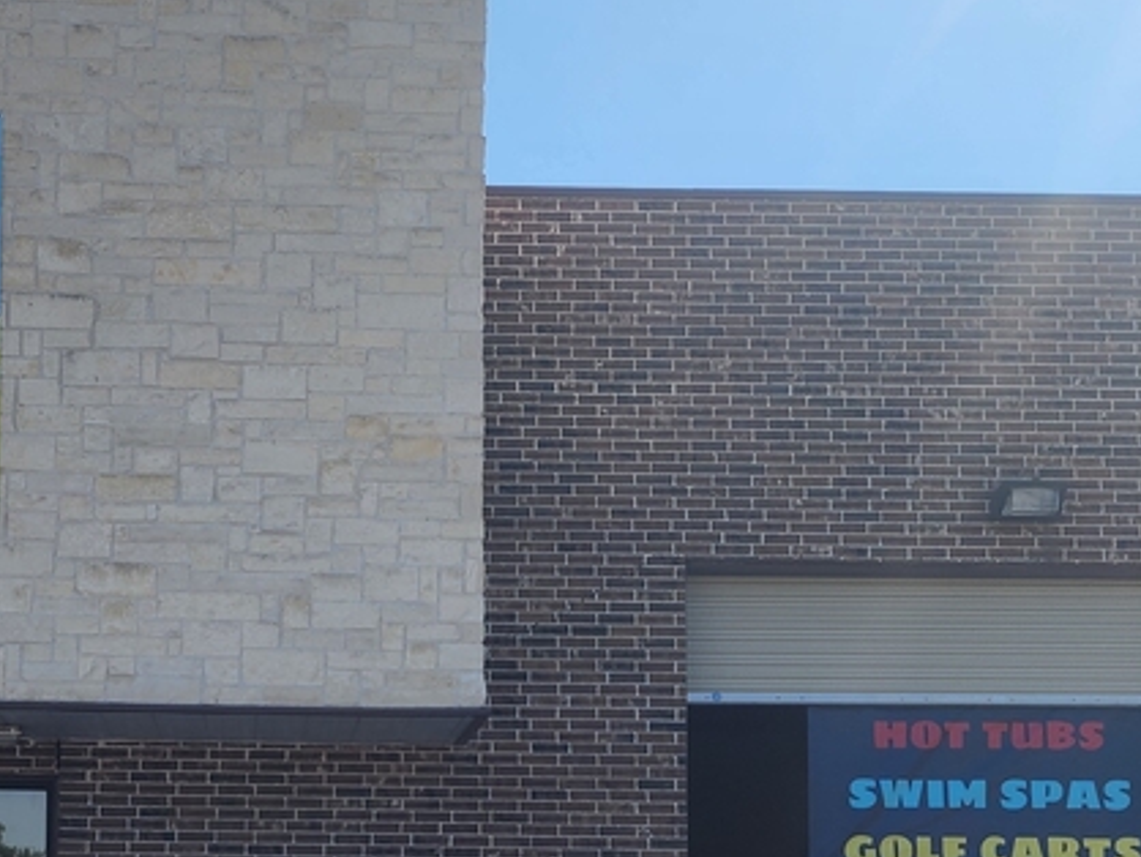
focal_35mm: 66
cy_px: 753
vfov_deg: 21.8
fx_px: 2177
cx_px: 295
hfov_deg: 29.0
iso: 12
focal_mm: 6.4
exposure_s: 1/1546
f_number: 1.8
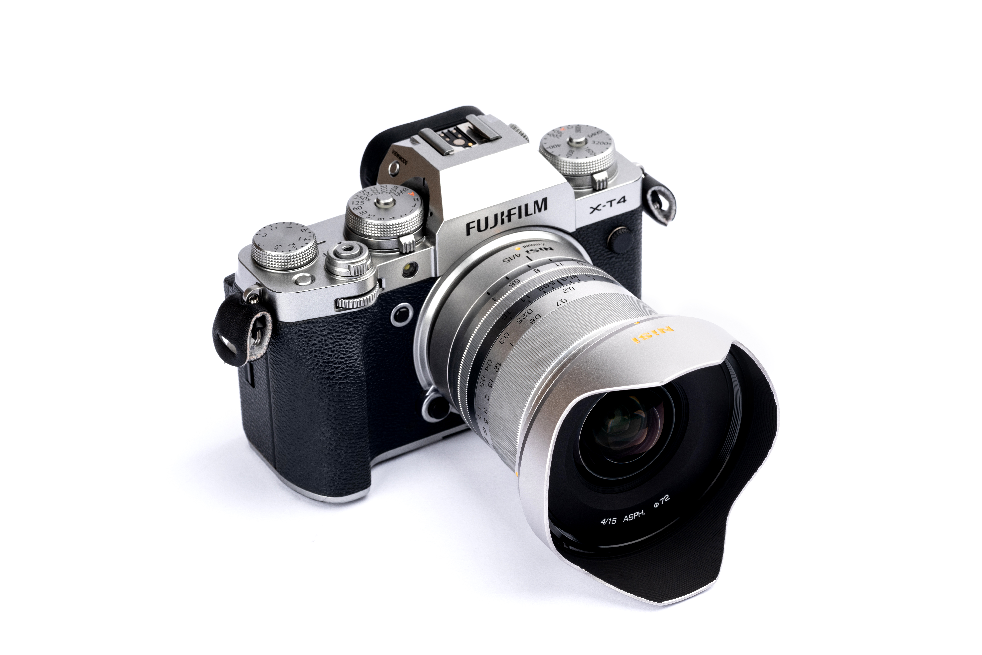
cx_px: 491
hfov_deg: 22.6
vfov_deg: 15.2
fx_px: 2455
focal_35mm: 90
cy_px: 328
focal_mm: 90
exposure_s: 1/160
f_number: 13
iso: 100
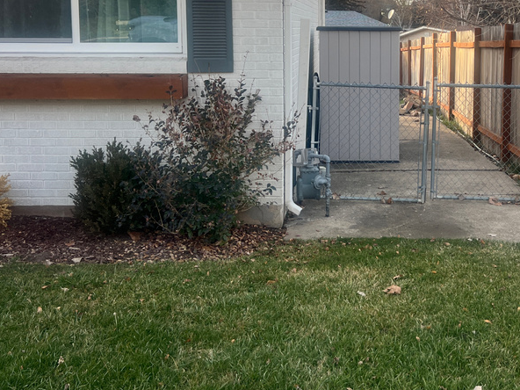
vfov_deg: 31.4
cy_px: 83
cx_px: 346
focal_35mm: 45
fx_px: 676
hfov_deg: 41.5
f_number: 1.5
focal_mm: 5.7
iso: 50
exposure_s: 1/1147
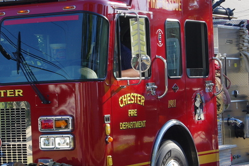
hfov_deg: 12.8
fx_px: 1113
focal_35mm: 161
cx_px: 94
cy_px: 77
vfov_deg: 8.5
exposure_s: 1/200
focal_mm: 48
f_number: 11
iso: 400
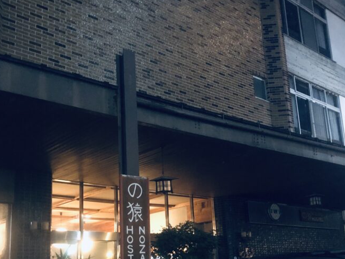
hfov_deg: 42.9
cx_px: 172
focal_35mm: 44
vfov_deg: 32.6
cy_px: 173
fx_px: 439
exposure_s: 1/4
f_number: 1.8
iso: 320
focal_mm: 4
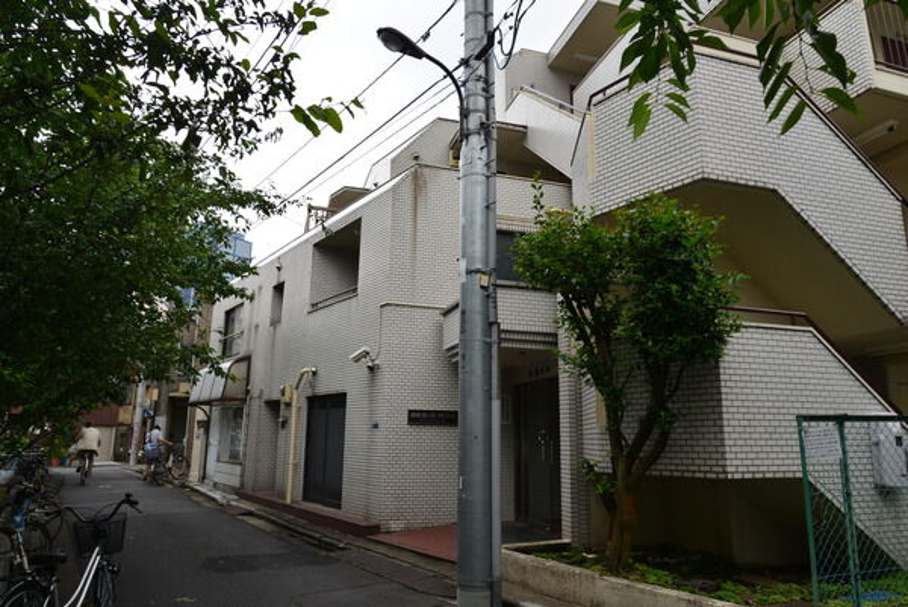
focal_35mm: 24
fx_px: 606
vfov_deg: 53.2
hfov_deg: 73.7
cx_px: 454
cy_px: 304
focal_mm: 24
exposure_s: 1/80
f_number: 10
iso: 200
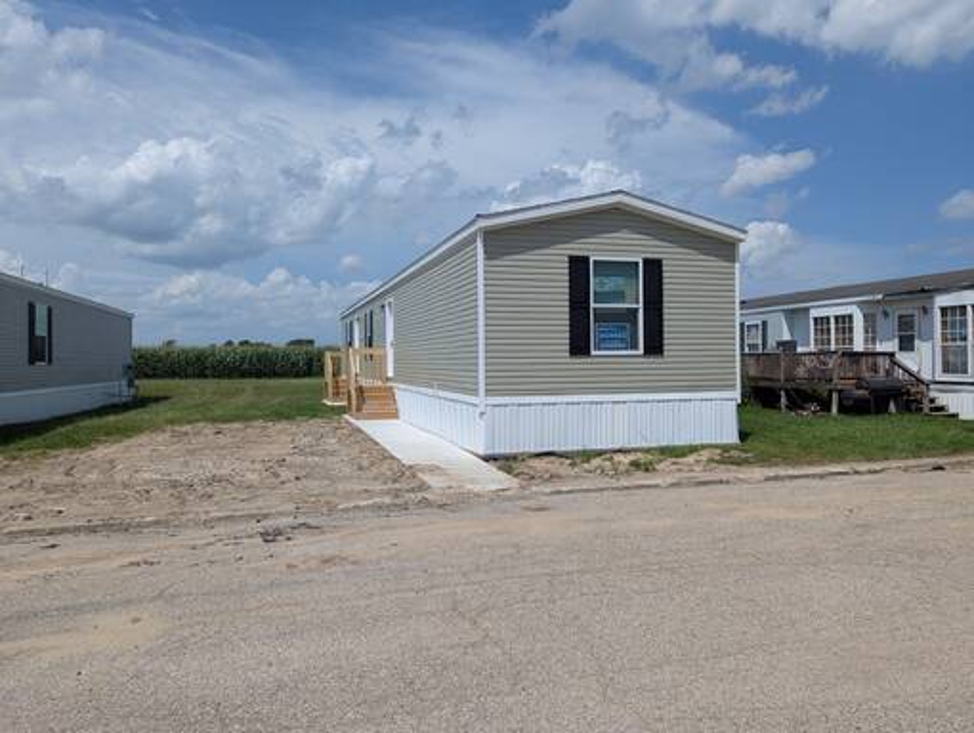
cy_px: 366
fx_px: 676
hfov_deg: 71.5
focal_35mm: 24
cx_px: 487
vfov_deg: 56.9
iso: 46
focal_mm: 6.81
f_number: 1.85
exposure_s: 1/4525
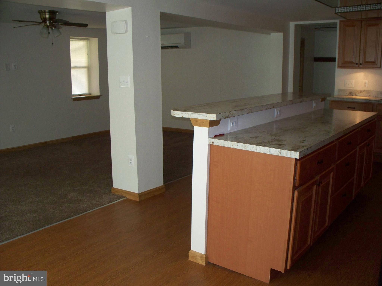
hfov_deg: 51.4
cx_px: 191
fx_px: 397
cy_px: 143
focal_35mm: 36
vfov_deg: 39.7
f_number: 2.8
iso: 200
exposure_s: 1/50
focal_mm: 7.54
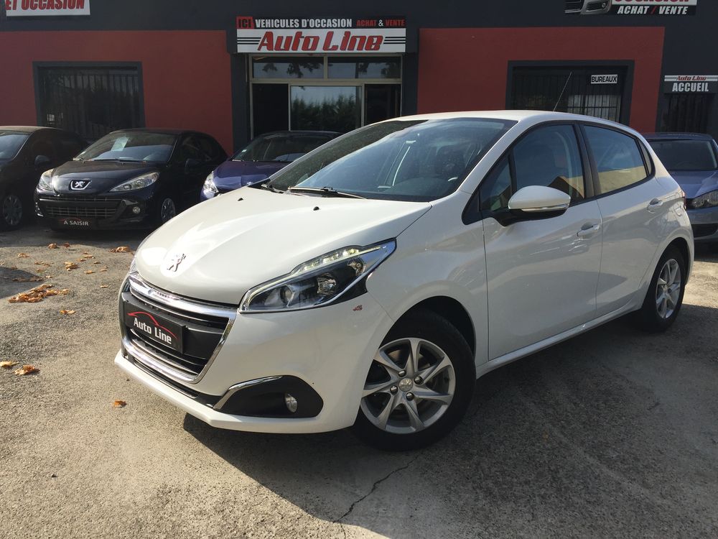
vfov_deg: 48.2
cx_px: 359
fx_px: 602
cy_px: 270
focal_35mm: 29
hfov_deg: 61.7
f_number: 2.2
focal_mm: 4.15
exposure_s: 1/1647
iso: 32
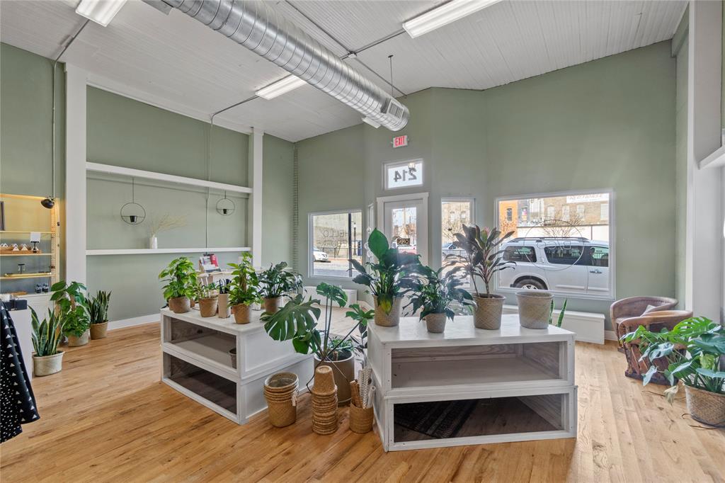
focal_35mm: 15
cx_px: 362
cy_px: 242
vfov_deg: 77.3
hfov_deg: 100.4
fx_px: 302
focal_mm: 10
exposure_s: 1/8
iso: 320
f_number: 9
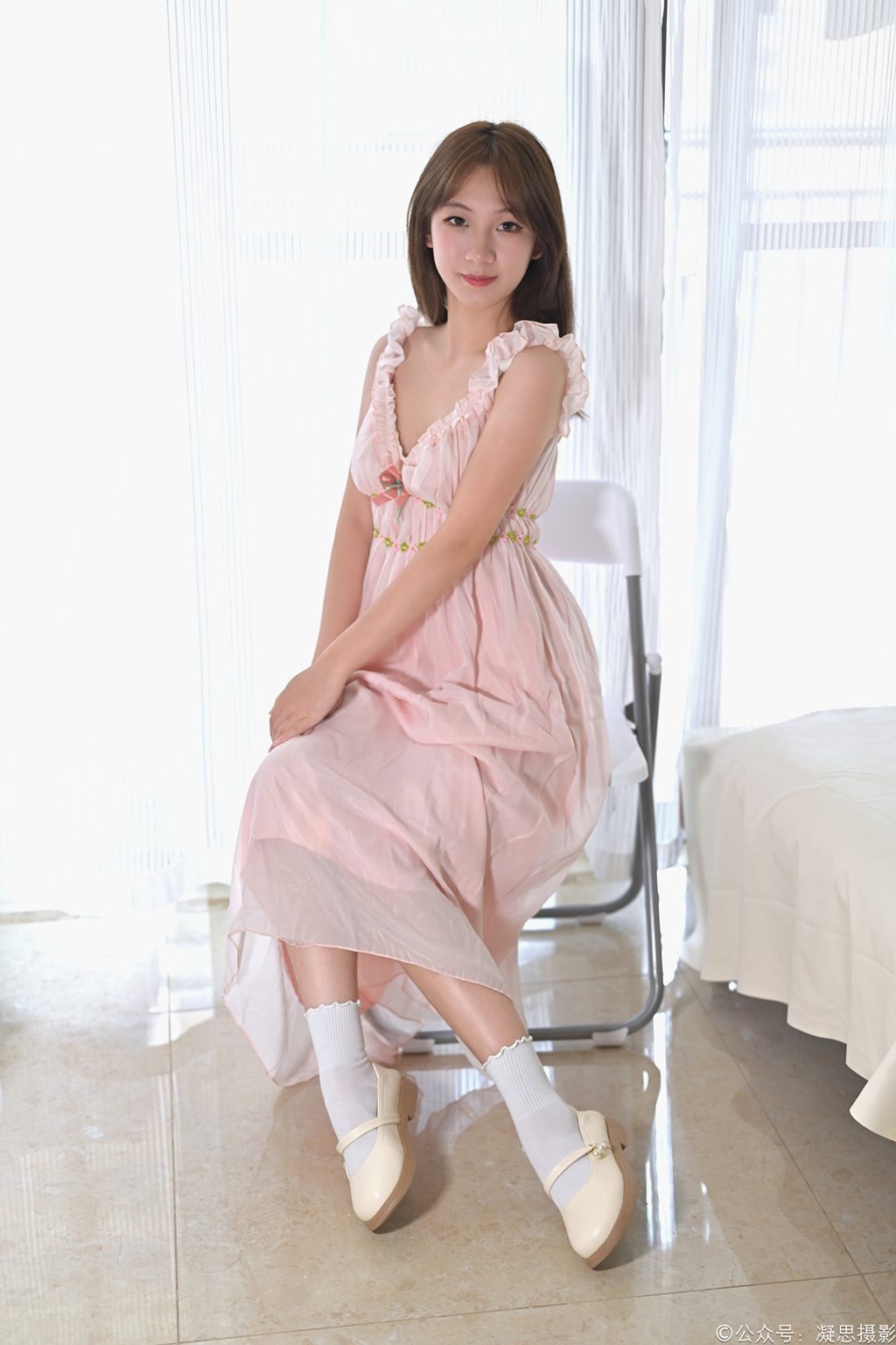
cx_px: 448
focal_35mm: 50
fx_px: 1867
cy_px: 672
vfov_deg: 39.6
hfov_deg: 27.0
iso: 720
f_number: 2.5
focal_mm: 50
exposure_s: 1/100
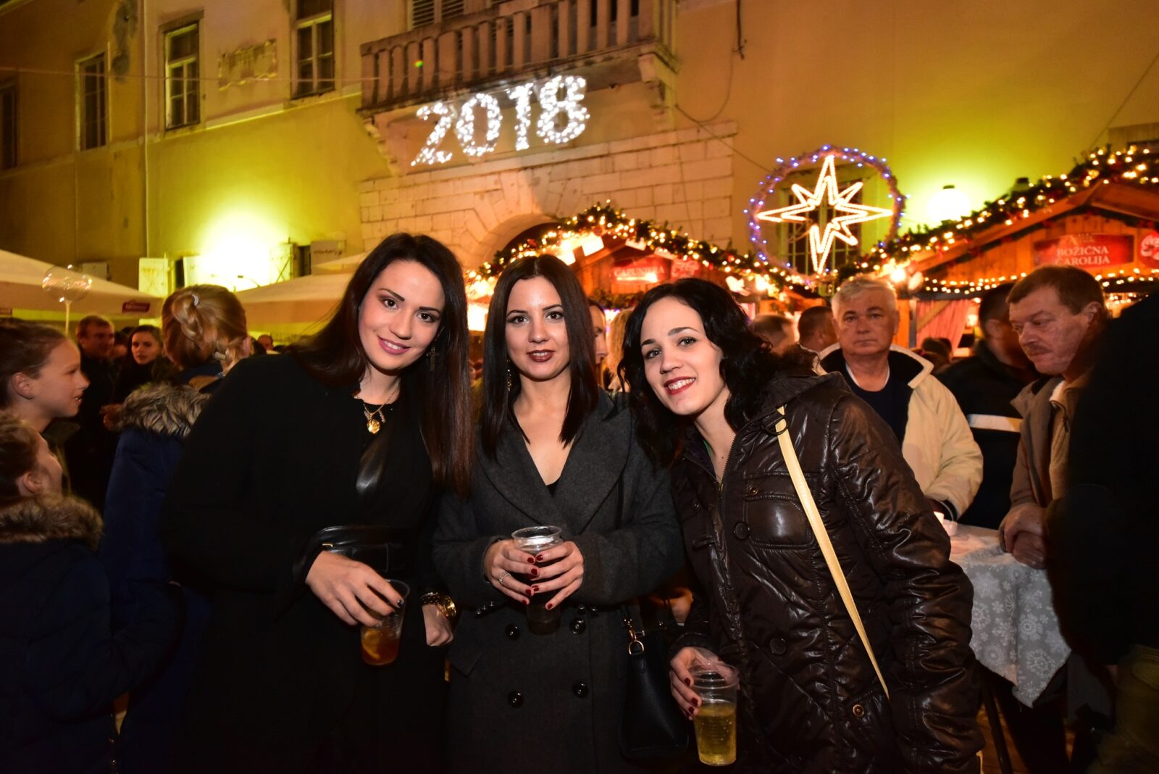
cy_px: 387
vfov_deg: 53.2
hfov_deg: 73.7
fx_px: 773
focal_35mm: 24
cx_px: 580
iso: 5000
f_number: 5.6
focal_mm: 24
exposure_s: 1/20
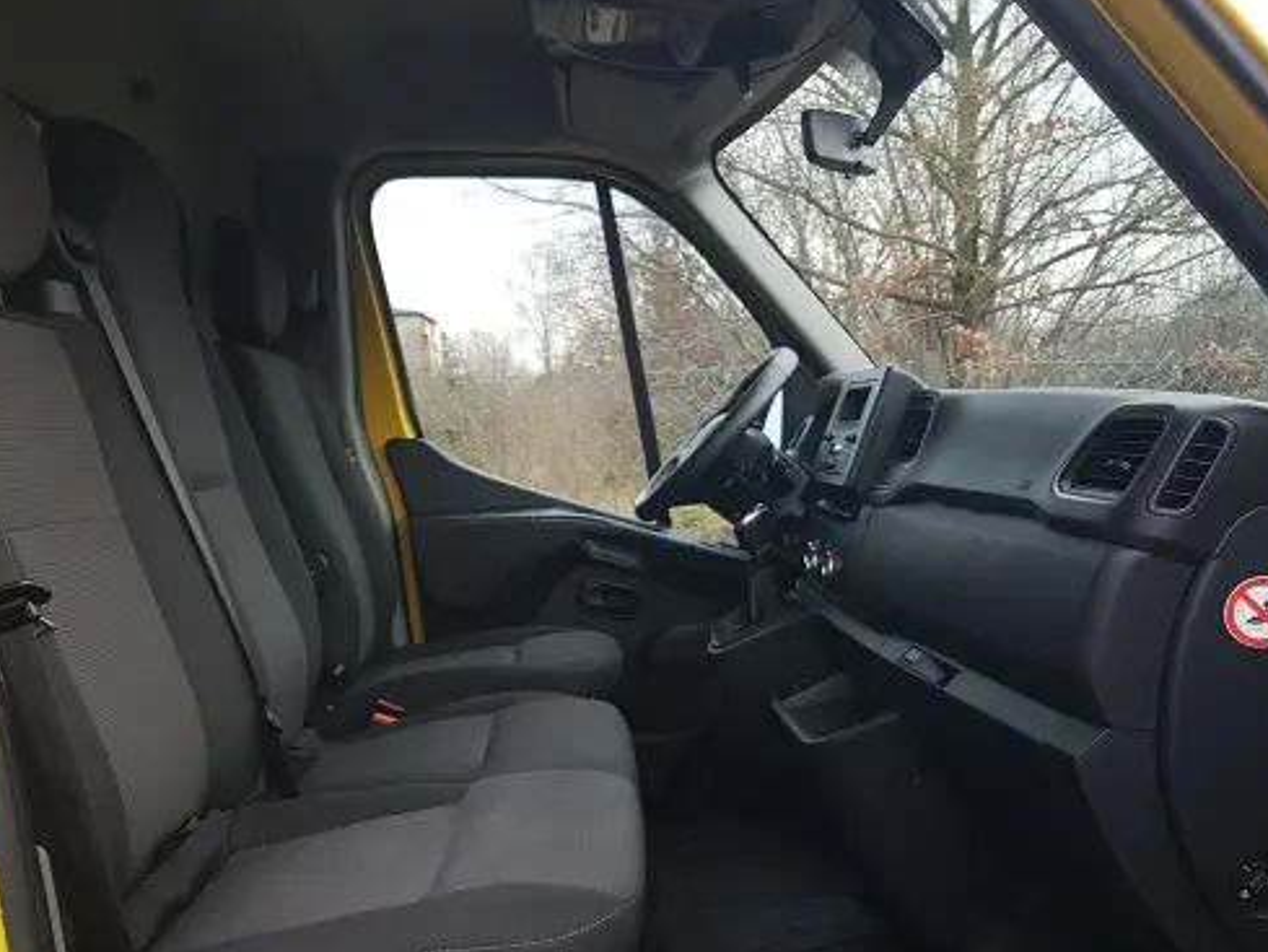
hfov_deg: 53.9
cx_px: 594
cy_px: 602
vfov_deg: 41.5
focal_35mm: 34
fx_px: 1246
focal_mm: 4.2
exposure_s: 1/105
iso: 40
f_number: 1.7
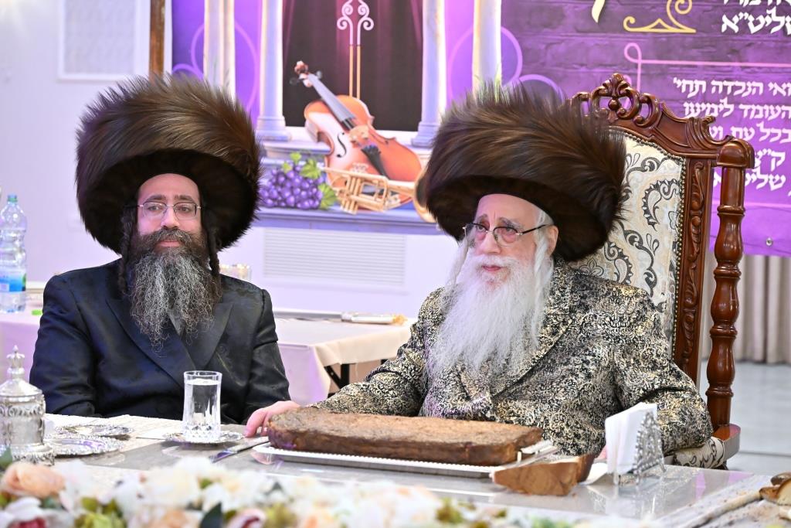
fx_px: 2527
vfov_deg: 11.9
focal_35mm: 115
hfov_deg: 17.8
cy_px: 264
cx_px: 396
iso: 6400
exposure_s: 1/250
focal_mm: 115
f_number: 5
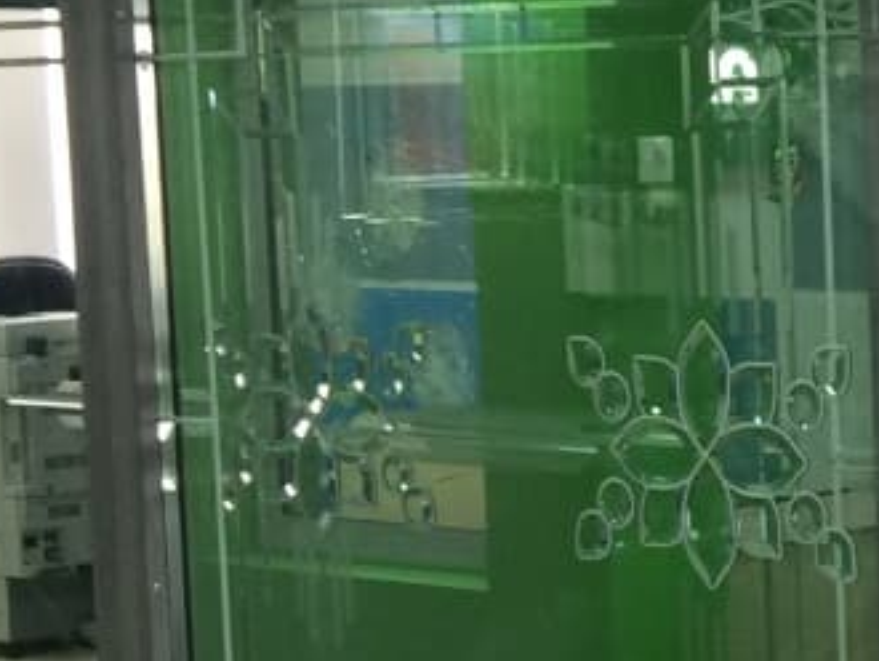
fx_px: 2973
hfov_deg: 15.3
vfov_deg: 12.7
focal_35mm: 117
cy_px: 469
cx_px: 1397
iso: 80
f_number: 2.2
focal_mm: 4.15
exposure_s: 1/33
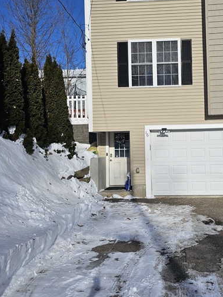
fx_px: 301
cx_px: 158
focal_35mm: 35
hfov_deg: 39.9
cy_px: 132
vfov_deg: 52.5
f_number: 1.7
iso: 12
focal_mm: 6.3
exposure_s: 1/1869
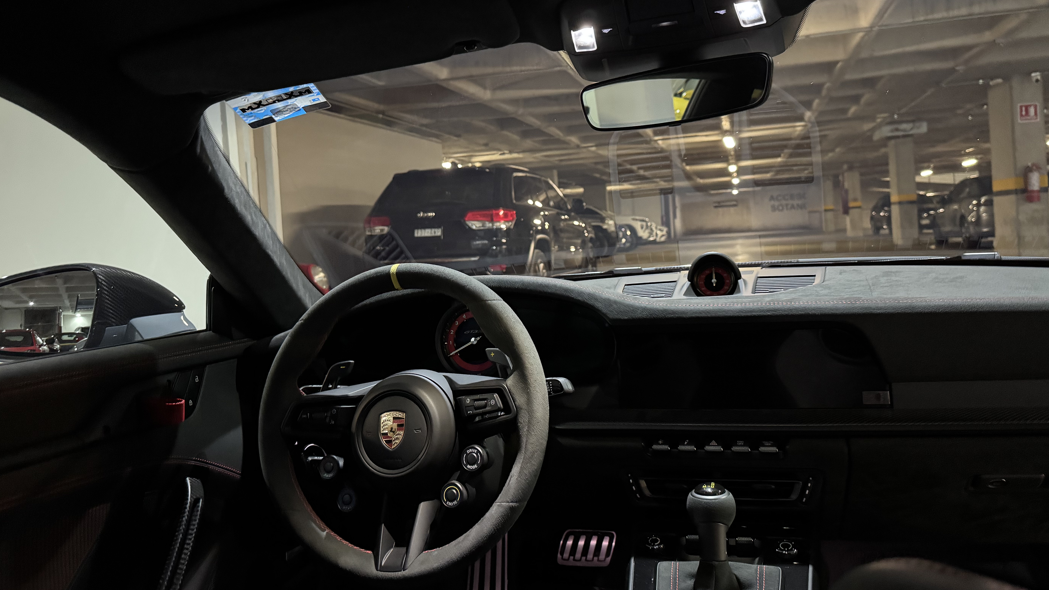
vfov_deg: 42.7
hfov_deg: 69.8
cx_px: 538
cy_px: 236
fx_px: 751
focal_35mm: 27
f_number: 1.78
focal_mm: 6.76
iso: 1600
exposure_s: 1/30
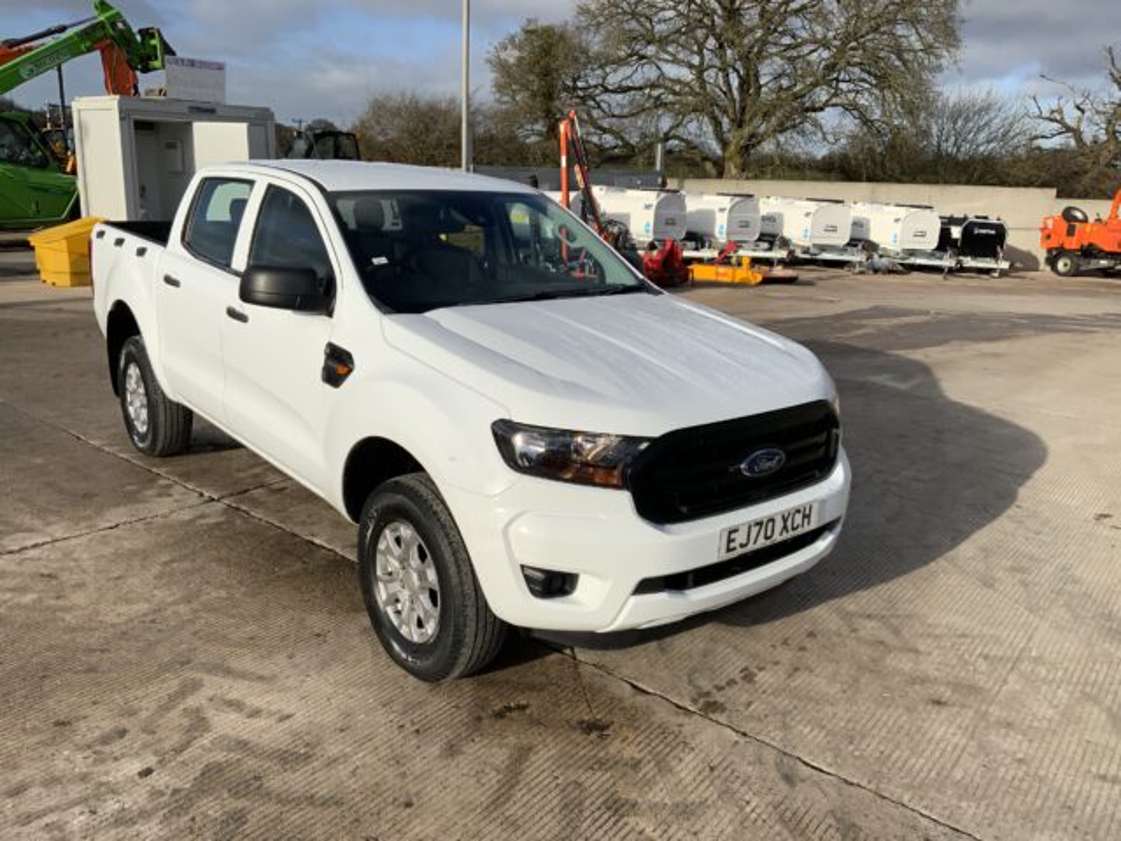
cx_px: 560
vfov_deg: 48.2
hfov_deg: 61.7
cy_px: 420
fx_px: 939
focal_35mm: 29
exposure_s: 1/2538
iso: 16
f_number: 1.8
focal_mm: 3
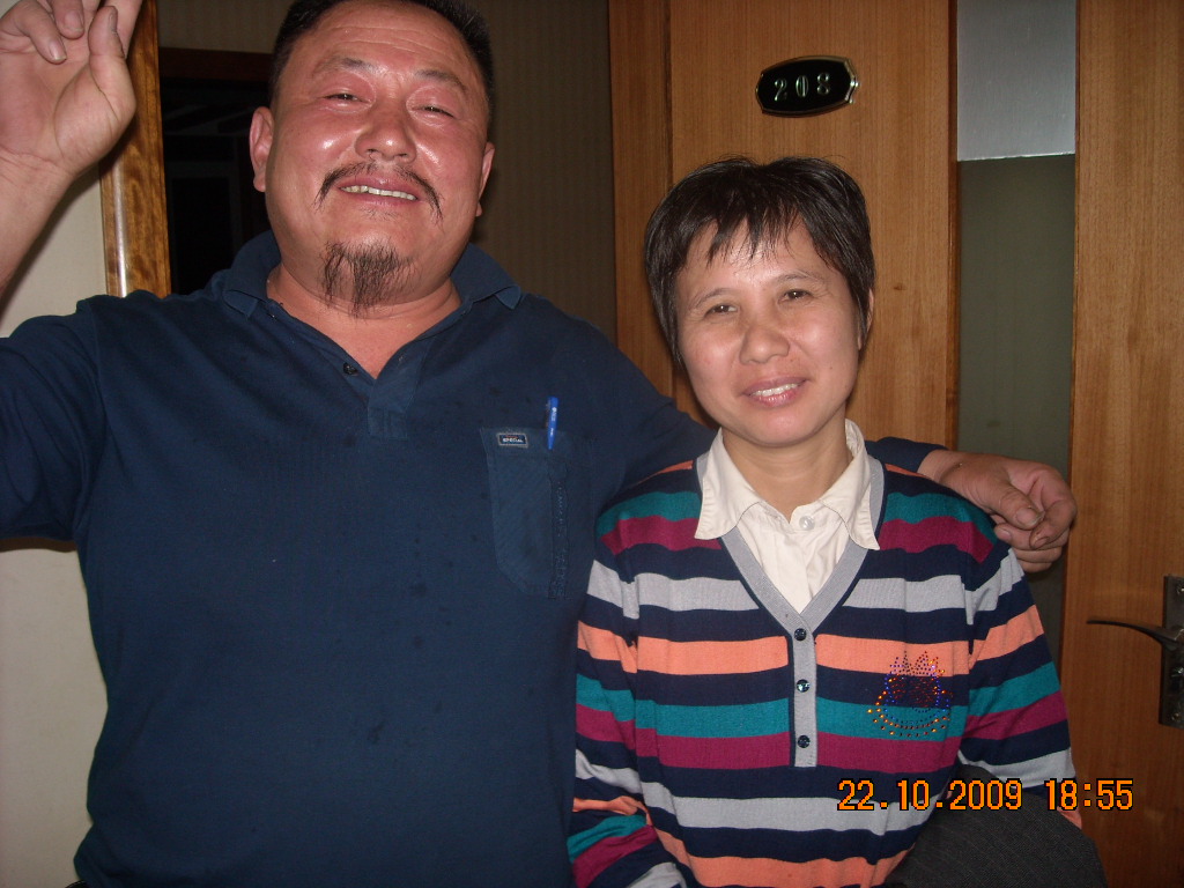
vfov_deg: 40.7
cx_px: 592
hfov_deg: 52.6
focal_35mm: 35
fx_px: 1197
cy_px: 444
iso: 100
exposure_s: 1/60
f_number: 2.8
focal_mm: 5.7
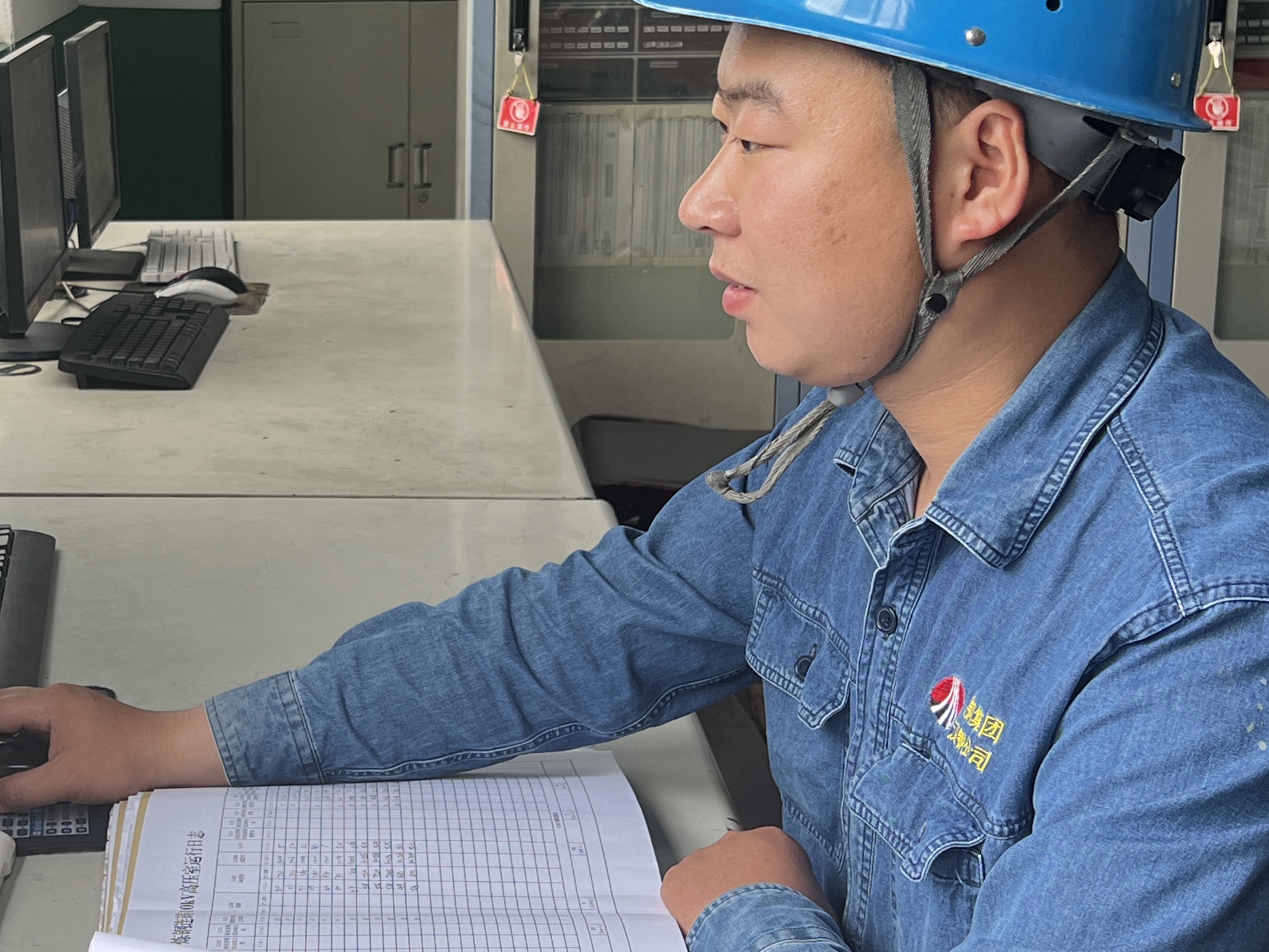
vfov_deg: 22.2
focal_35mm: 66
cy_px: 420
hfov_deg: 28.7
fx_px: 2420
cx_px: 243
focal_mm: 5.7
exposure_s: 1/100
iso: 80
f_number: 1.5
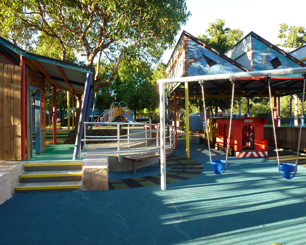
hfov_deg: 66.0
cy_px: 123
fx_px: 235
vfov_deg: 54.9
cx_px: 145
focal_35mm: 26
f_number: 3.3
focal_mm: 4.3
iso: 100
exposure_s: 1/60
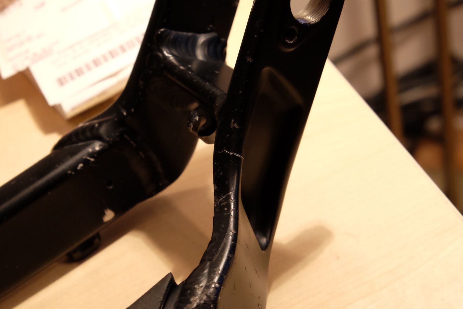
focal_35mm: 83
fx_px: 1067
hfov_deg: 24.5
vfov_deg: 16.5
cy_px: 154
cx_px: 232
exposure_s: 1/27
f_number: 10
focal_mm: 55
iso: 3200
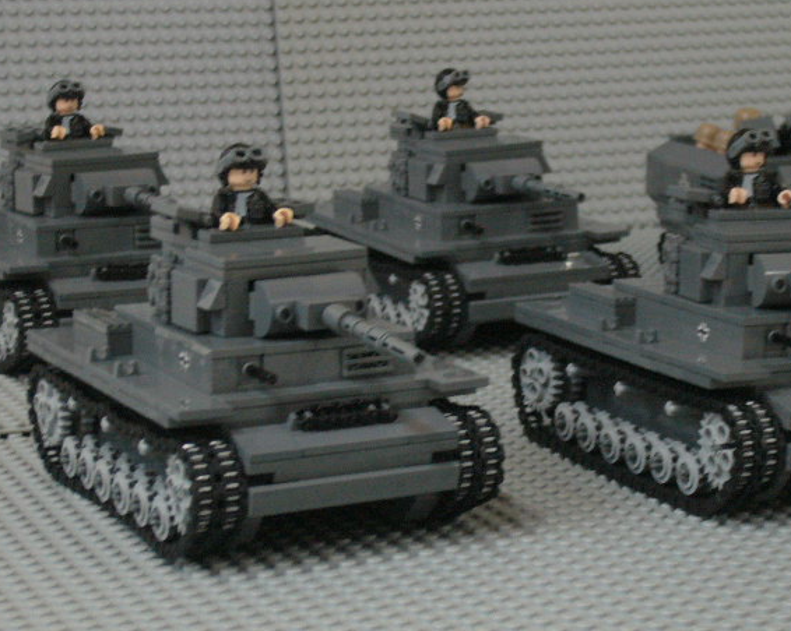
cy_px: 318
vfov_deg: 16.2
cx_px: 432
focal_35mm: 95
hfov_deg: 20.2
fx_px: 2222
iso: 200
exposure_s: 1/8
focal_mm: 14.3
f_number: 4.5
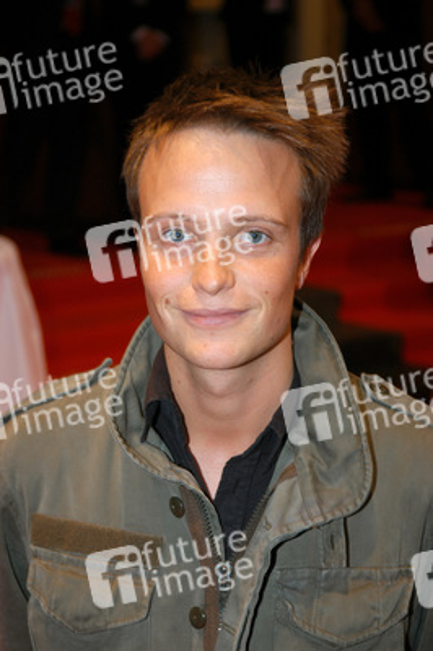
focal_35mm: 99
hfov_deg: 13.8
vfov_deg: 20.6
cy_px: 326
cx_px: 216
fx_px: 1789
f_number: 5
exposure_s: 1/60
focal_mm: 66
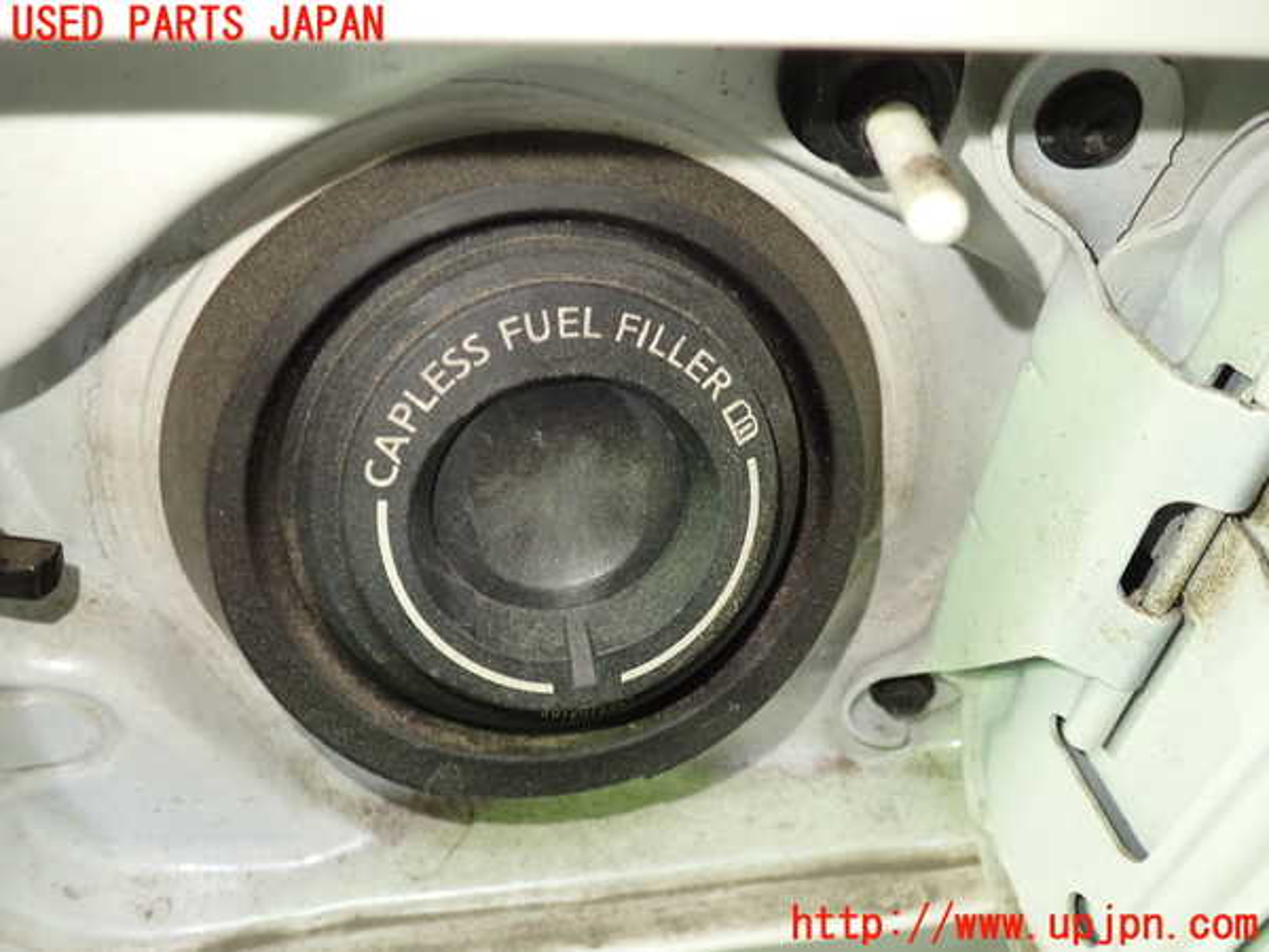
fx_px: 1100
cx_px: 634
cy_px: 476
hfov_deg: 60.0
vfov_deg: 46.8
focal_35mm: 30
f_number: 2.3
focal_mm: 5.4
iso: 200
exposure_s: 1/30
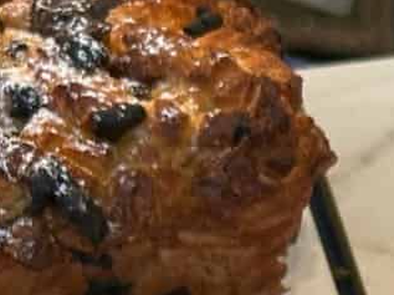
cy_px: 594
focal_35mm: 291
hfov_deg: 6.4
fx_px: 3308
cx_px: 987
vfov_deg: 5.0
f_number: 1.78
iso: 80
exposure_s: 1/120
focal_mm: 6.86
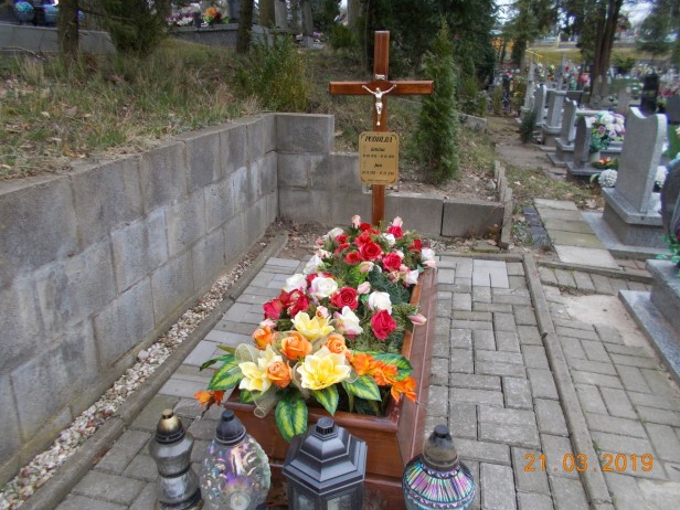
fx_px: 530
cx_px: 336
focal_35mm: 27
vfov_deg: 51.4
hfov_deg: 65.3
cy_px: 261
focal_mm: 4.6
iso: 80
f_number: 3.2
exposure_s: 1/125
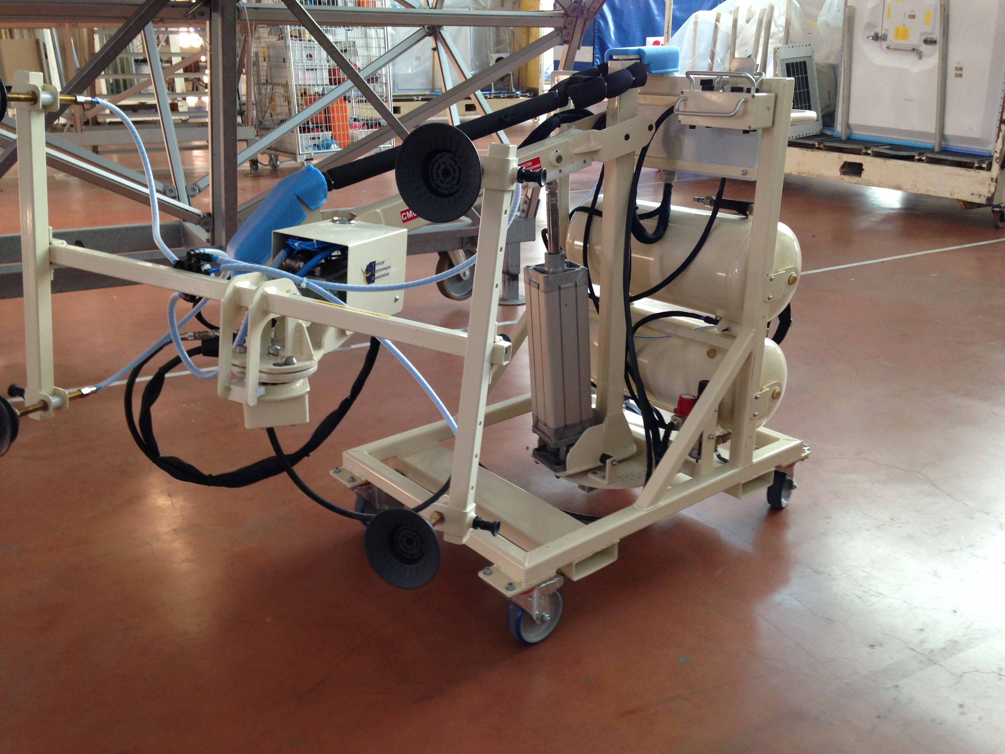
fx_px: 958
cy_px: 377
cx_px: 502
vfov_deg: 42.9
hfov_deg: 55.4
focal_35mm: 33
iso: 80
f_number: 2.4
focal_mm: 4.12
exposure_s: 1/20
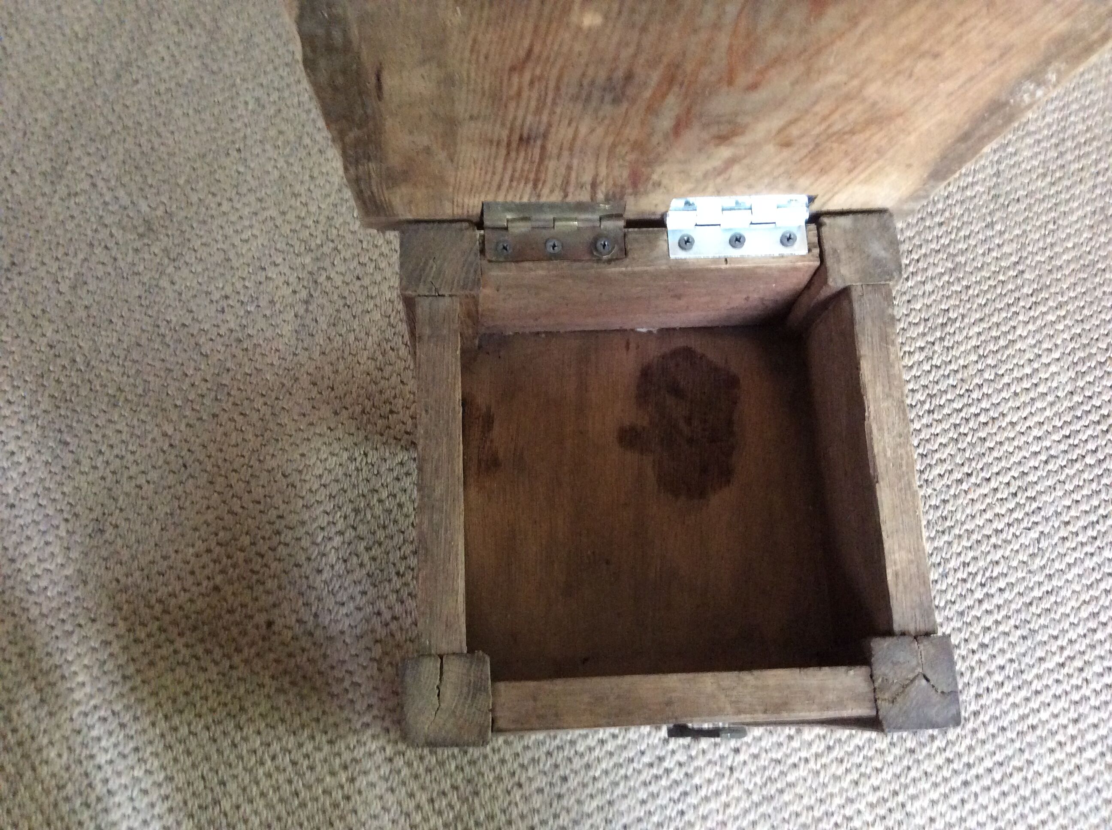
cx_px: 556
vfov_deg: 44.1
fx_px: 1026
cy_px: 415
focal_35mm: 32
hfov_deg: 56.9
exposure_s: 1/25
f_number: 2.4
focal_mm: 3.3
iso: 250
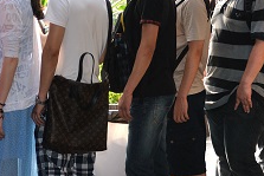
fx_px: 1534
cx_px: 130
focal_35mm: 209
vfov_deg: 6.6
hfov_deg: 9.8
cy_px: -4
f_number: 4.5
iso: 160
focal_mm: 40
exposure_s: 1/125
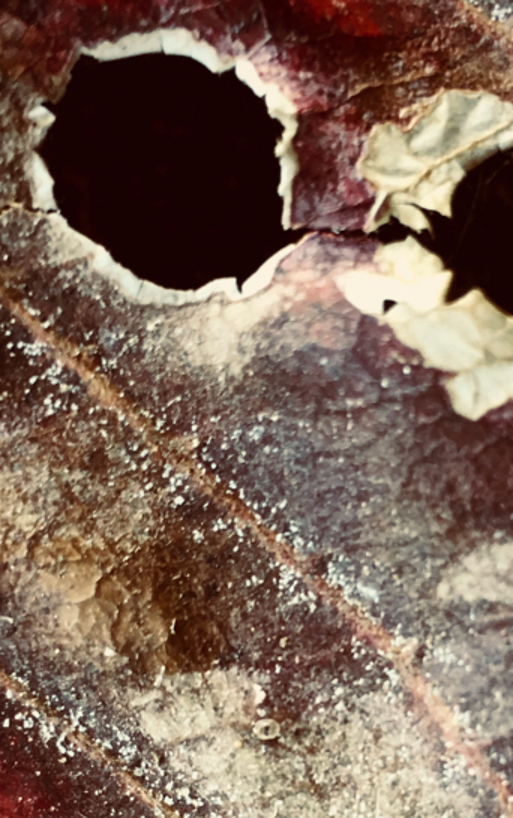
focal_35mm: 72
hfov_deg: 18.1
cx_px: 334
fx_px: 1608
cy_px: 667
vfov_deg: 27.9
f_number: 2.2
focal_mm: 4.15
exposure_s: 1/30
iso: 25
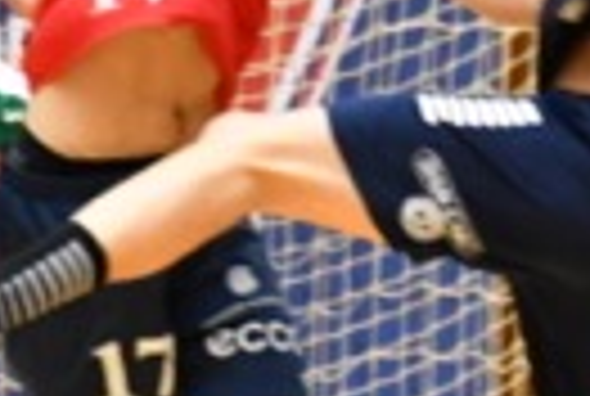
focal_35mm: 1461
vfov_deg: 0.9
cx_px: 378
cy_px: 250
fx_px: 23999
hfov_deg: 1.4
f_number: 2.8
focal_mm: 200
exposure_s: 1/500
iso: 3200
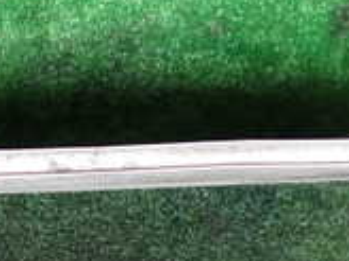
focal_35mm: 110
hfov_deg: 17.8
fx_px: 1109
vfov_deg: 13.4
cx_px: 100
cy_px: 74
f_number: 2.3
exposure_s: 1/30
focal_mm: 5.4
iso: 200
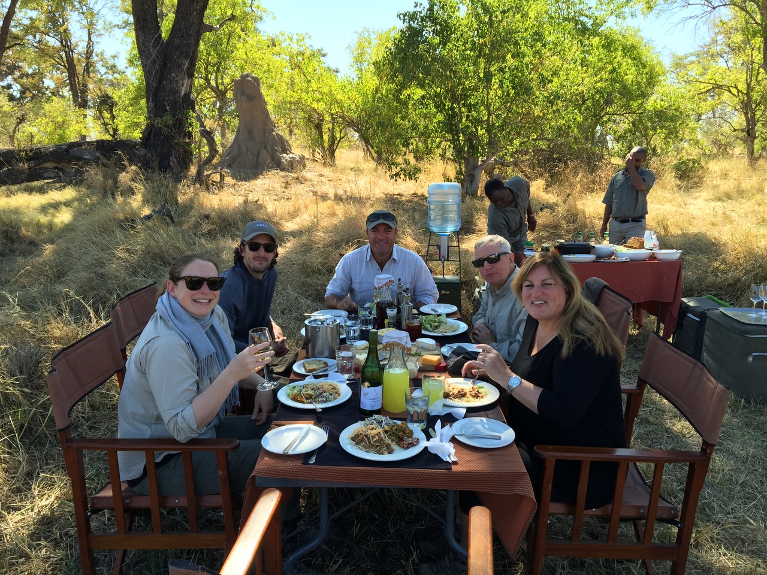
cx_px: 384
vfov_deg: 48.2
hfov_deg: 61.7
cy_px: 288
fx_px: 643
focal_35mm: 29
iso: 32
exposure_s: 1/482
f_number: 2.2
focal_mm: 4.15
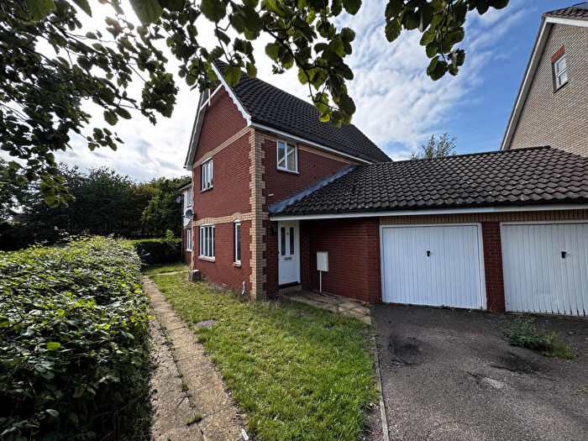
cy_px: 220
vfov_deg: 85.7
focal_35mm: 14
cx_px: 294
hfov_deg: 102.1
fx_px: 238
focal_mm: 2.22
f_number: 2.2
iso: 40
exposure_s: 1/359
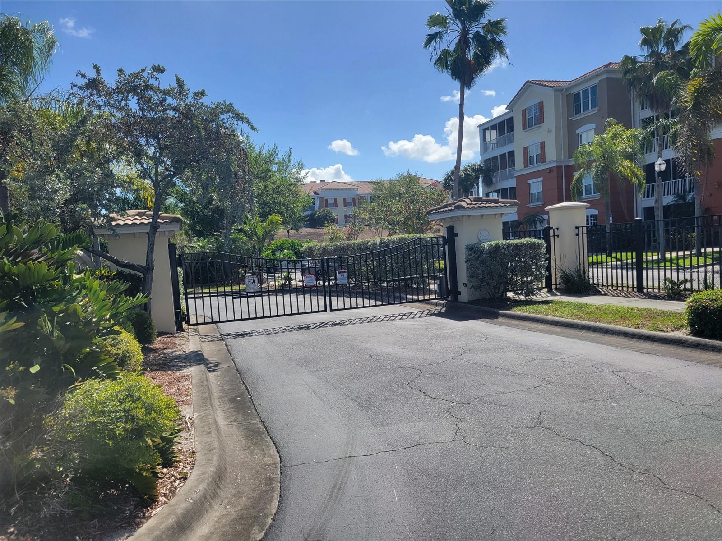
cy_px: 270
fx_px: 542
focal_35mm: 26
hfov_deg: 67.3
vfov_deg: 53.1
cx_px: 361
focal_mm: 5.4
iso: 40
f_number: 1.8
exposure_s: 1/2476
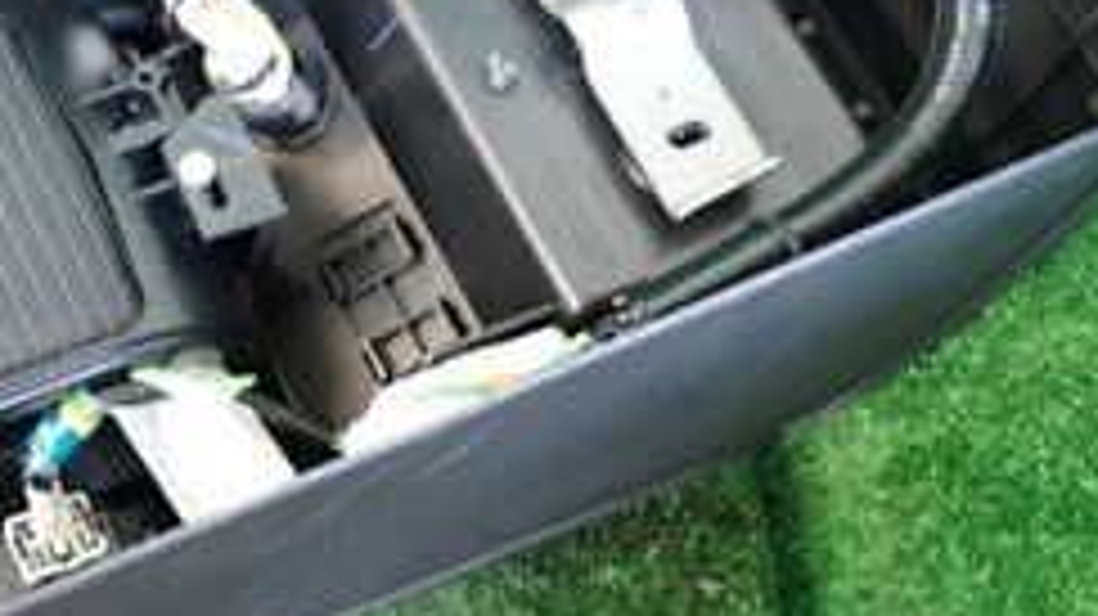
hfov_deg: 29.5
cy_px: 234
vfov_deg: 17.9
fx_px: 1950
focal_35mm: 67
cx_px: 18
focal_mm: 4.5
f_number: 2
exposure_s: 1/30
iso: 200
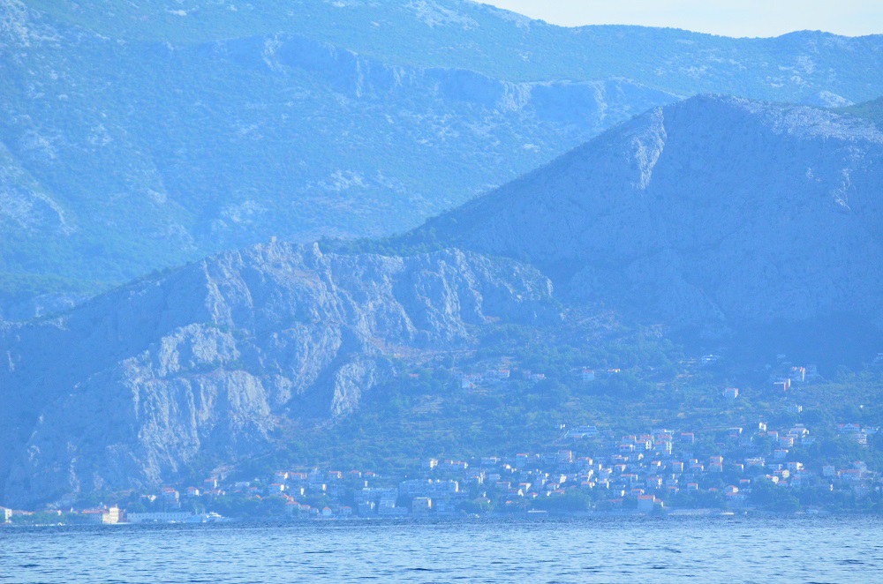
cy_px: 292
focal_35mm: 330
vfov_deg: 4.1
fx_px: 8076
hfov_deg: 6.3
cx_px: 442
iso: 2000
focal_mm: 220
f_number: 5.6
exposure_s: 1/8000
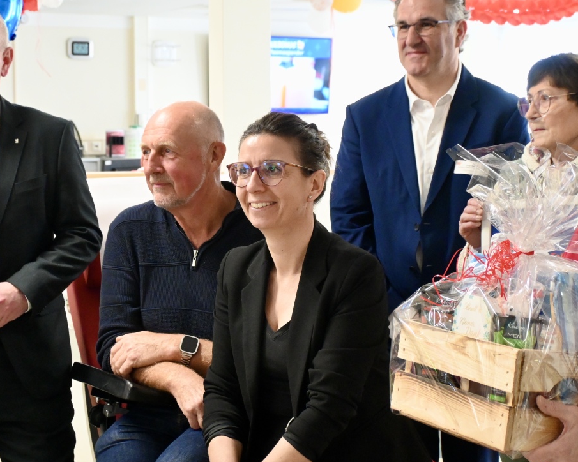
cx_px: 220
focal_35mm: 71
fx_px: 1217
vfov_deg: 21.5
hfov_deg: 26.6
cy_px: 237
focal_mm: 30.5
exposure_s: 1/80
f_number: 4.8
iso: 3200
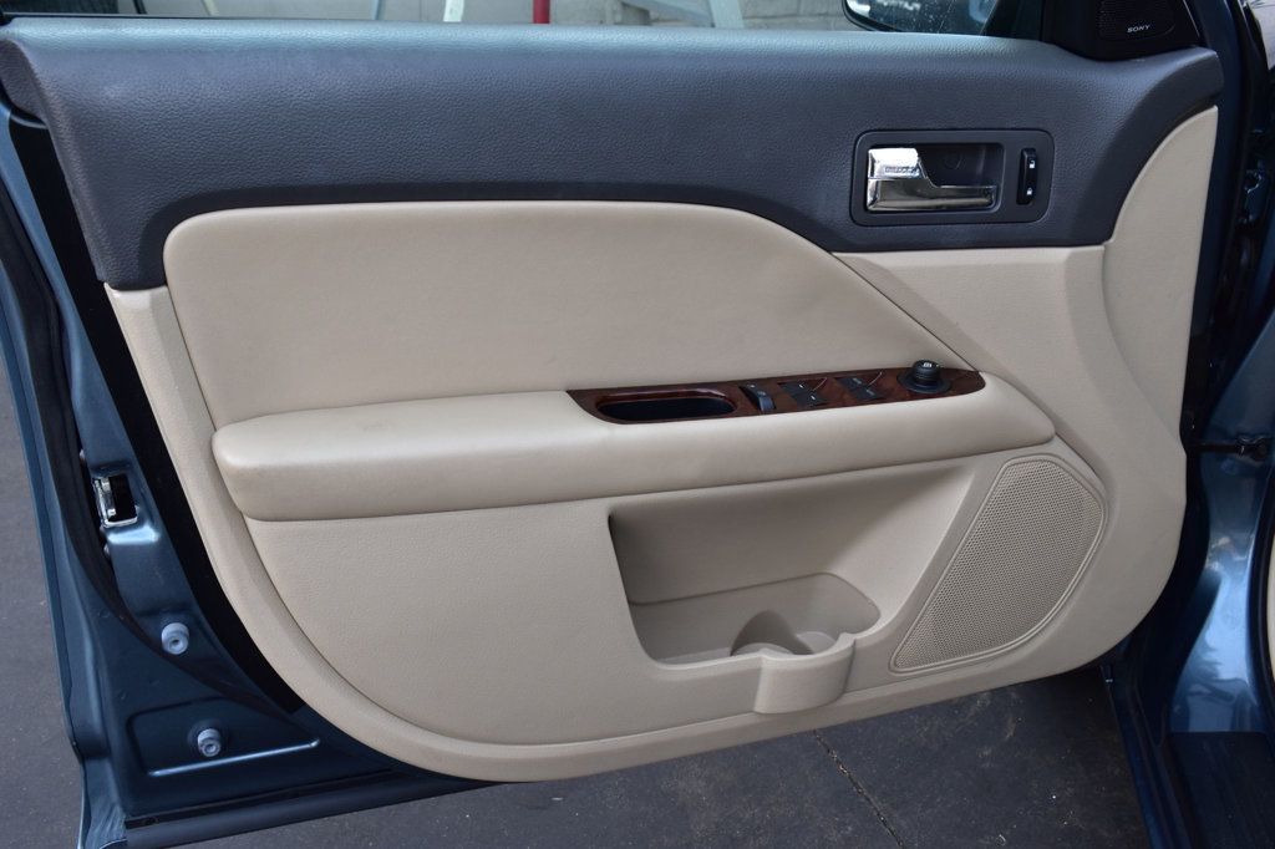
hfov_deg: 49.6
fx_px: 1381
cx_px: 638
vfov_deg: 34.2
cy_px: 424
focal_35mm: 39
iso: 400
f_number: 9
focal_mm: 26
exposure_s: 1/100
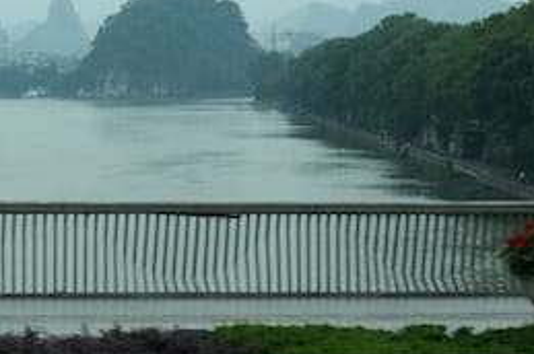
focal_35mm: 139
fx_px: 2059
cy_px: -62
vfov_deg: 9.7
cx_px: -2
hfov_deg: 14.5
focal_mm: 30
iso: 100
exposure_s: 1/320
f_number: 9
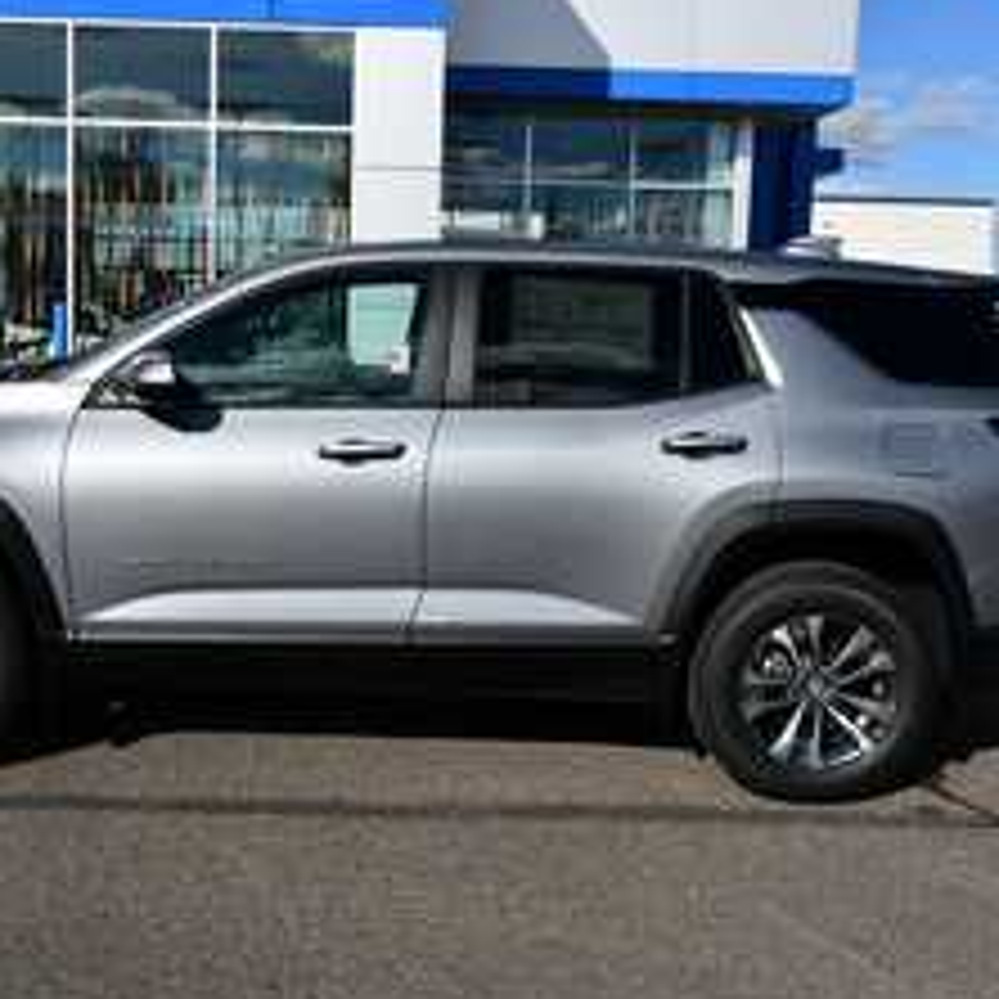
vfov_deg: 36.8
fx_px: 1502
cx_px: 392
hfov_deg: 36.6
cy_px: 475
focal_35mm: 46
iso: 100
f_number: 9
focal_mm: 20
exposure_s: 1/320
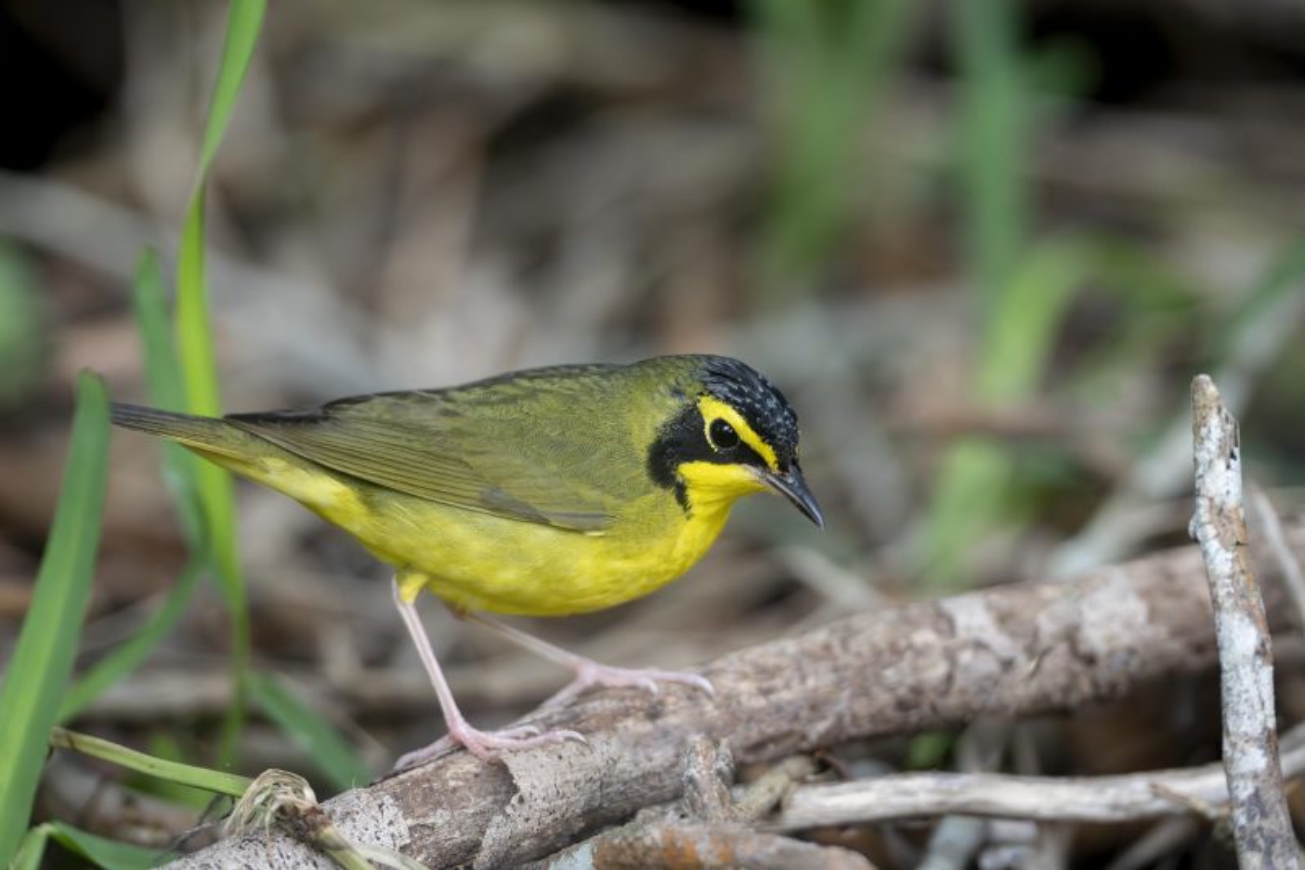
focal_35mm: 420
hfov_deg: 4.9
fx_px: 15221
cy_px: 435
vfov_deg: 3.3
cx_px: 652
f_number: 4
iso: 4000
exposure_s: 1/400
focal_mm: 420
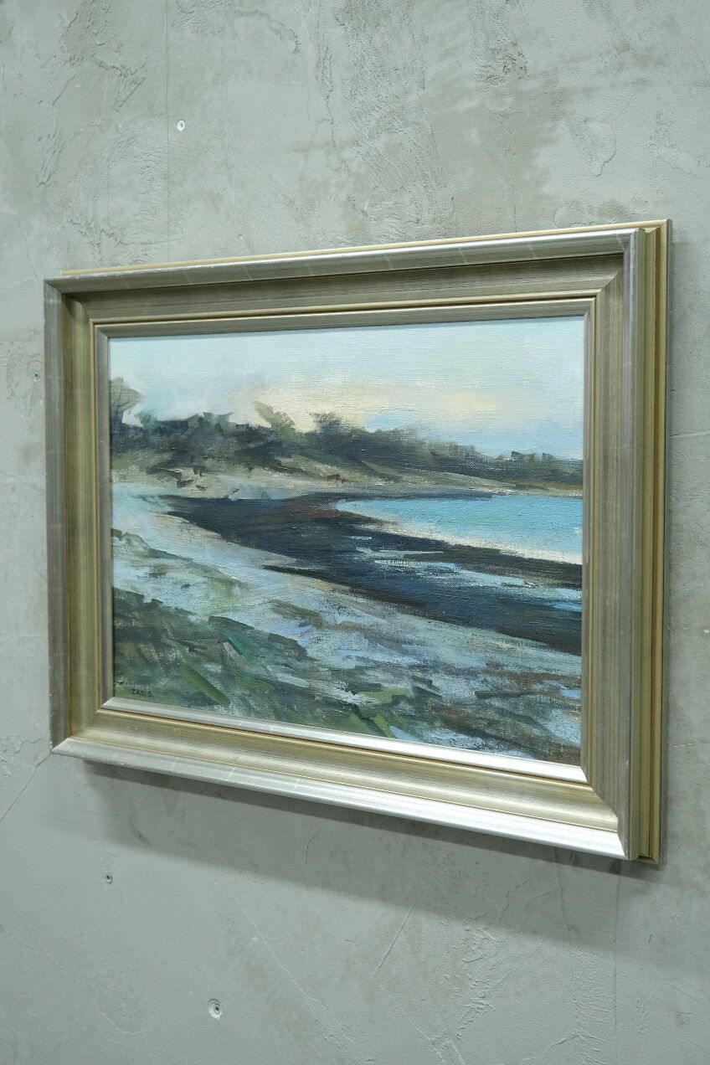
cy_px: 532
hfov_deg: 27.5
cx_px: 355
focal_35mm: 49
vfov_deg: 40.3
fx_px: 1449
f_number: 4
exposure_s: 1/50
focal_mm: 32.5
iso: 2500
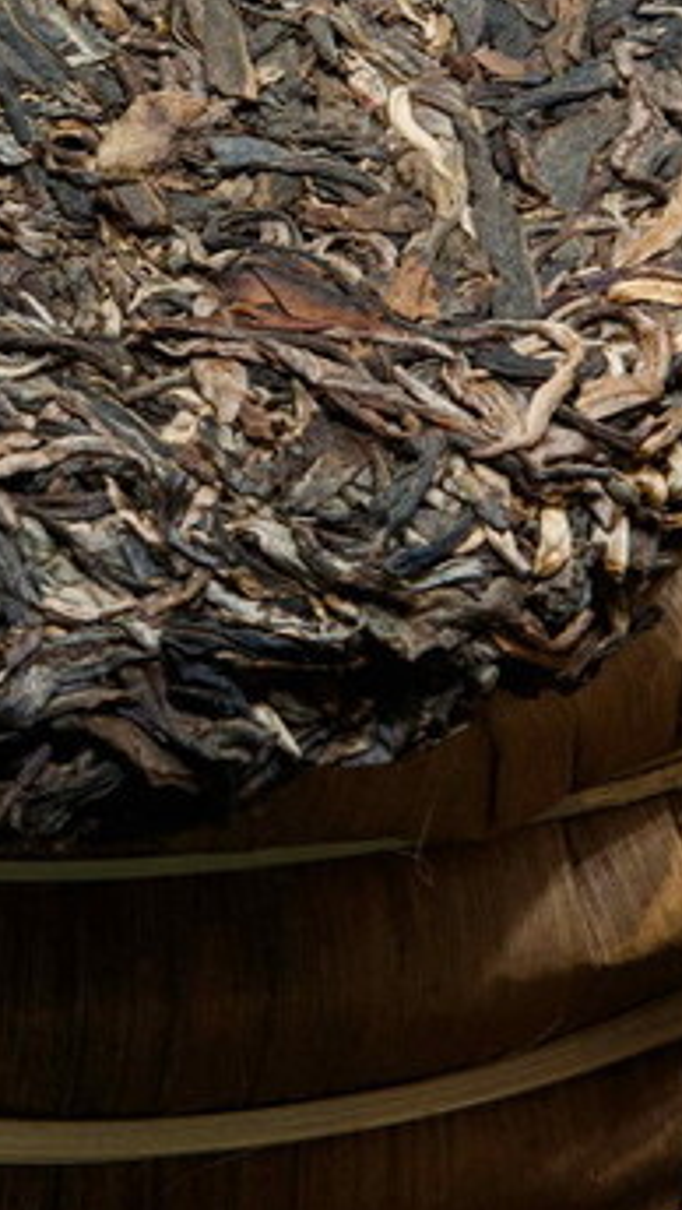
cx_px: 74
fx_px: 10781
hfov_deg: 3.6
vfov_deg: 6.4
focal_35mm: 336
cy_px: 72
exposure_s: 1/1.25
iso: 400
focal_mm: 92
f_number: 18
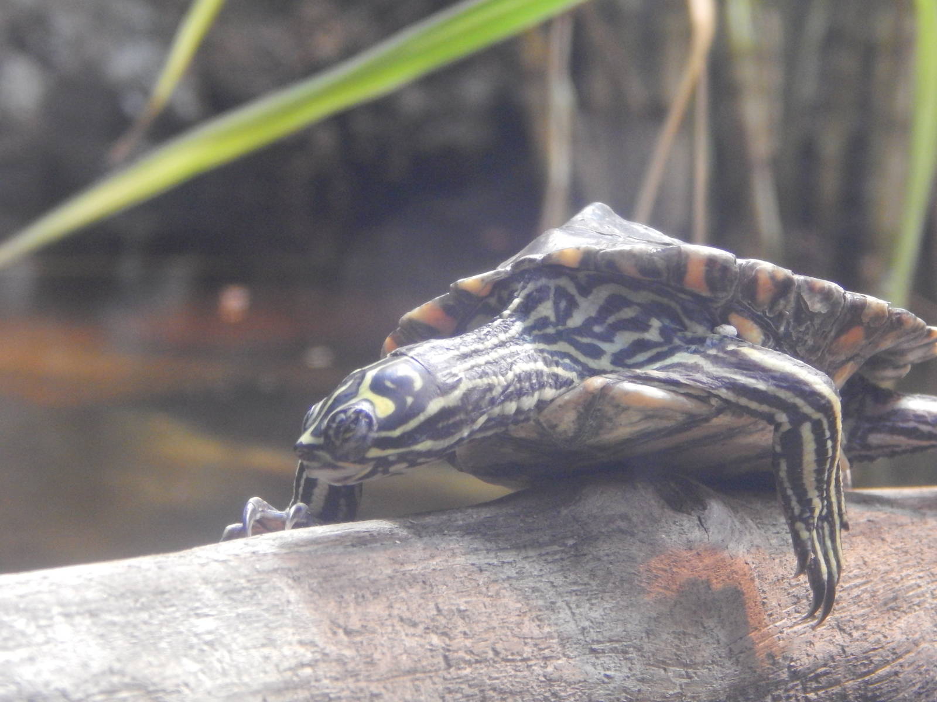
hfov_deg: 14.9
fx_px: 3573
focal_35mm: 132
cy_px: 351
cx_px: 468
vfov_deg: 11.2
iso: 800
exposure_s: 1/5
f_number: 4.8
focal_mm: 23.4
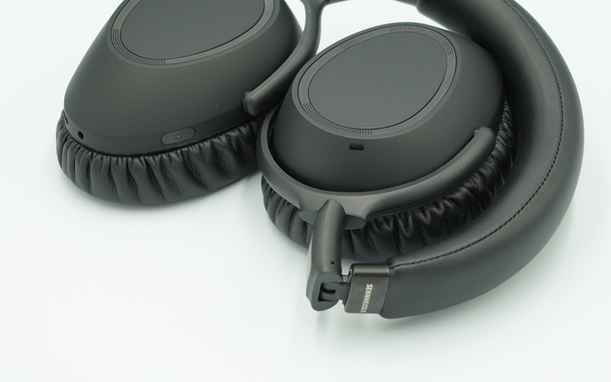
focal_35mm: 100
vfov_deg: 13.1
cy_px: 142
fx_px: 1659
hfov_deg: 20.9
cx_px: 326
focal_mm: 55
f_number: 8
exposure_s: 1/125
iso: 800
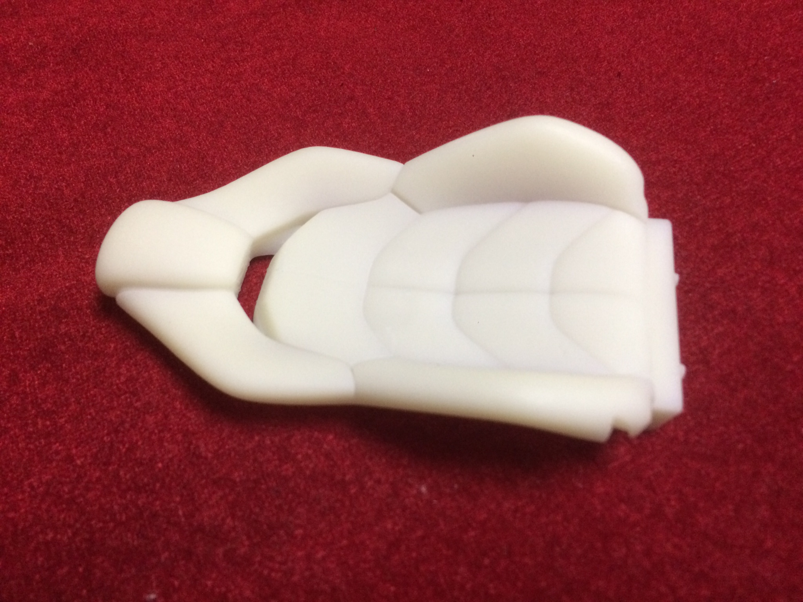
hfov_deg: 61.7
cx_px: 402
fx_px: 673
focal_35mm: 29
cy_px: 301
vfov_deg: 48.2
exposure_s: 1/30
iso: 320
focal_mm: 4.15
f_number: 2.2
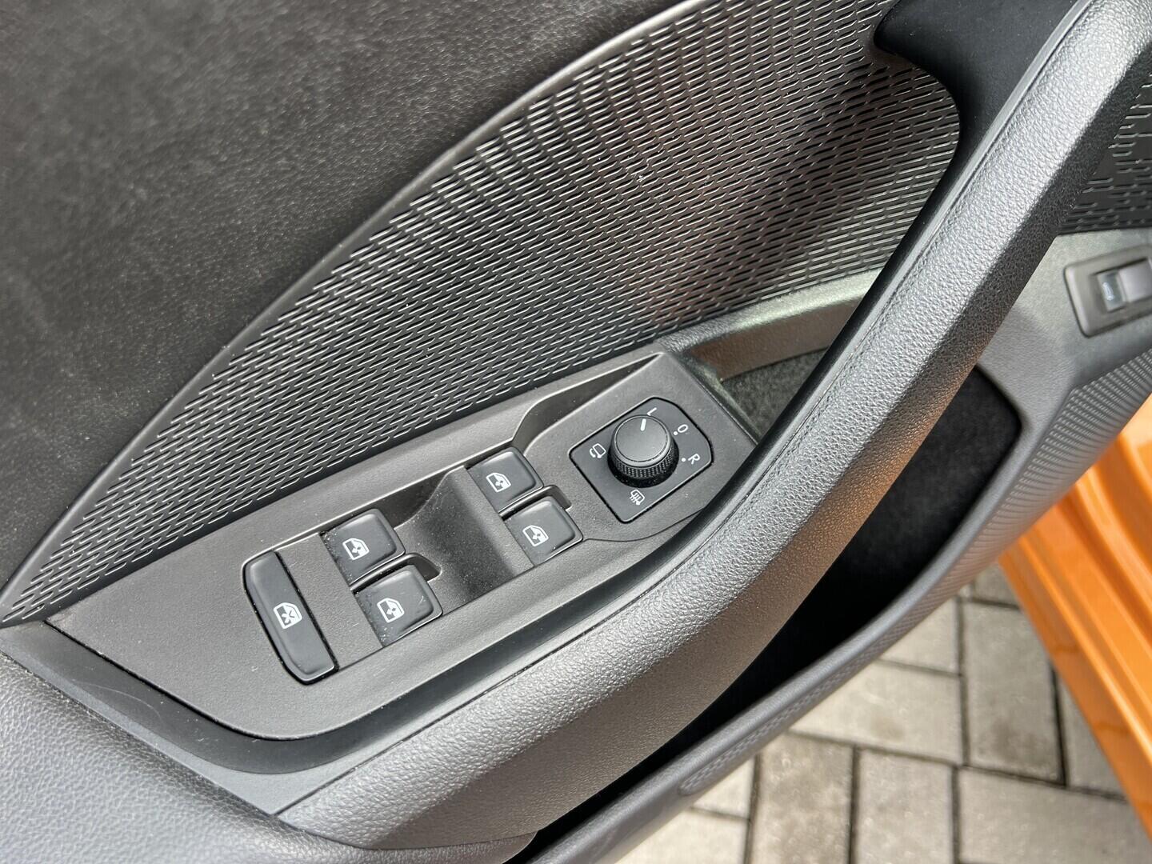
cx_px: 576
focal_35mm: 26
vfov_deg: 53.1
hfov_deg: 67.3
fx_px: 865
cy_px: 432
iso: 40
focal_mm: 5.7
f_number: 1.5
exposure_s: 1/121
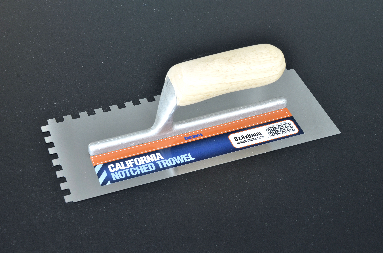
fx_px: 764
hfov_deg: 28.1
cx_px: 192
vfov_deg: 18.8
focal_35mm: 72
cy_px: 126
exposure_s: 1/2
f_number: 14
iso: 640
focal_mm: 48
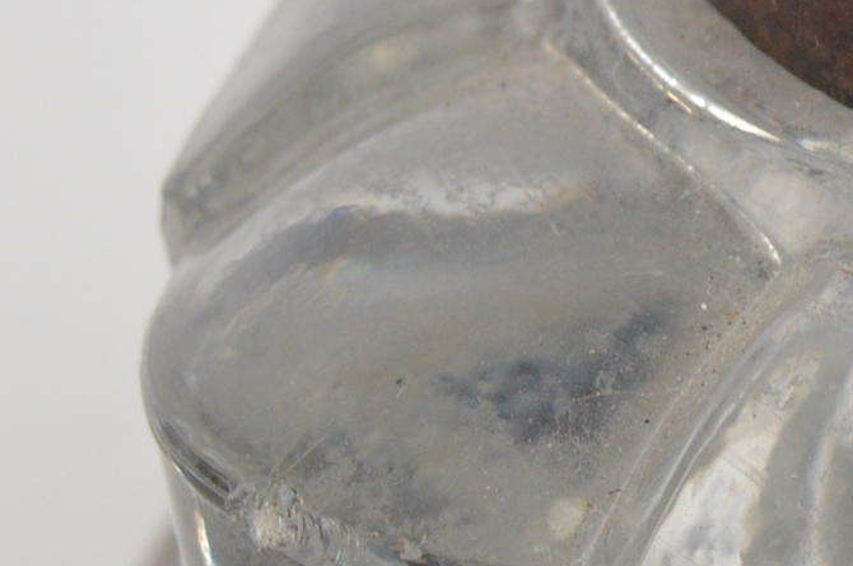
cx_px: 1263
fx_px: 6697
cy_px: -13
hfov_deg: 7.2
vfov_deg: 4.8
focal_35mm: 283
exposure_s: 1/80
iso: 800
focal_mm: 42
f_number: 9
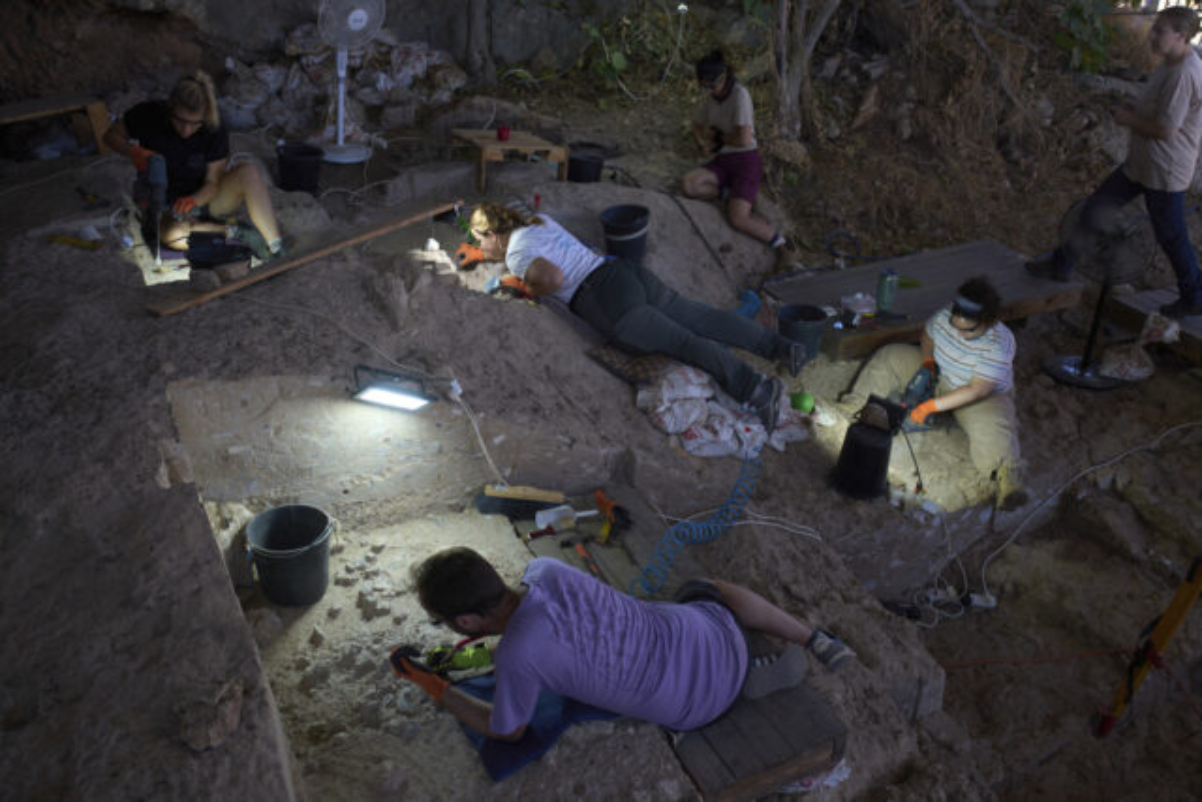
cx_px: 601
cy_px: 401
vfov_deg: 40.0
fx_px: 1102
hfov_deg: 57.2
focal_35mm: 33
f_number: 2.8
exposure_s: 1/160
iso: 50
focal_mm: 33
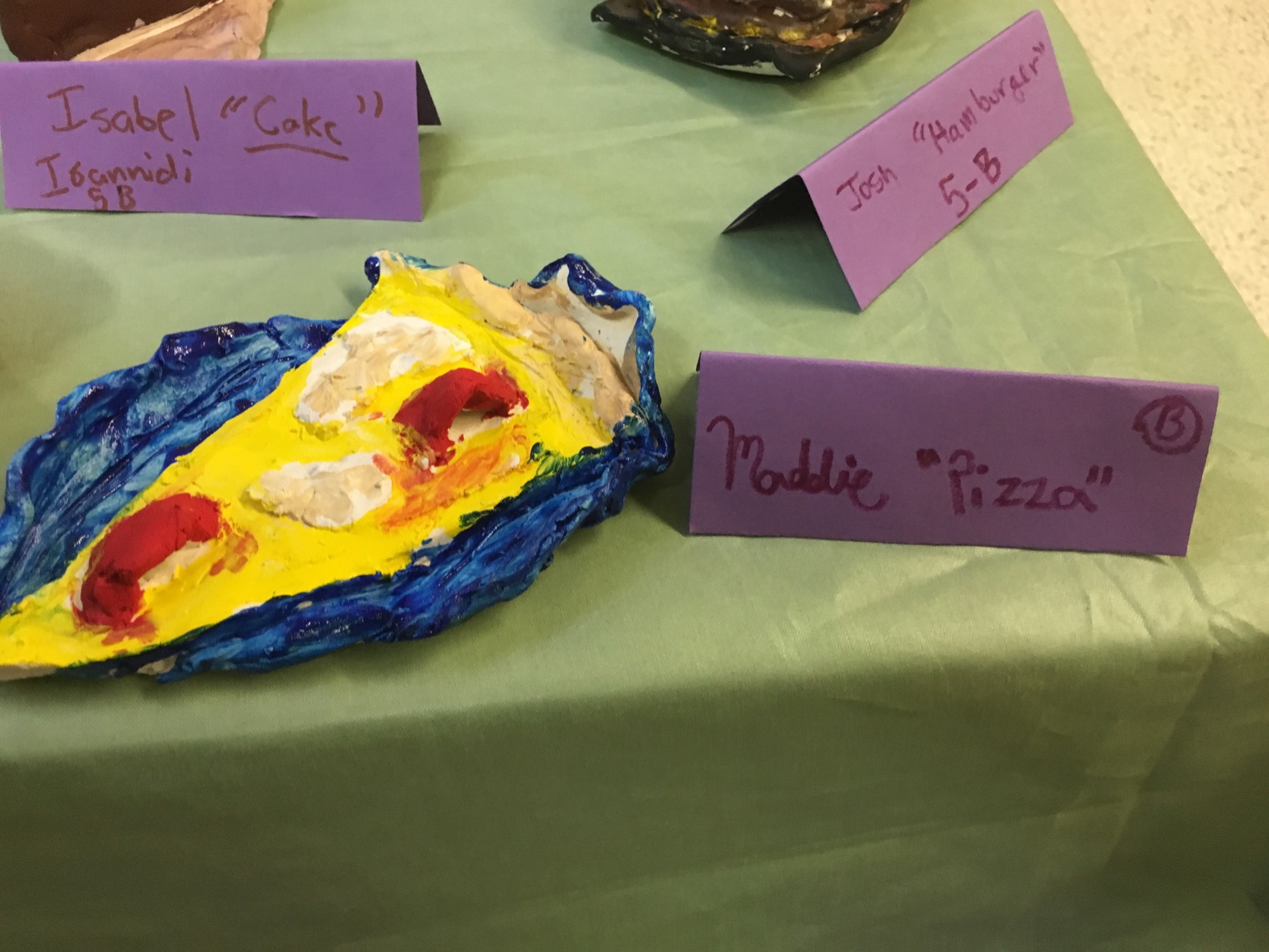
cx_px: 634
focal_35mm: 29
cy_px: 476
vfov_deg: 48.2
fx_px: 1063
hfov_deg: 61.7
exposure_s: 1/30
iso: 160
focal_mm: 4.15
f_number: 2.2
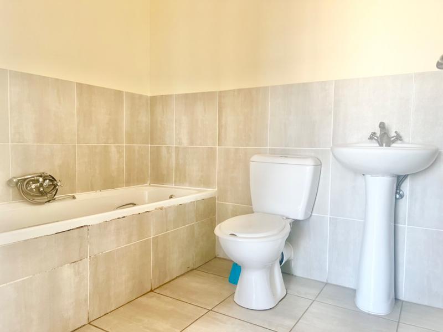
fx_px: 333
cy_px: 166
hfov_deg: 67.3
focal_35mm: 26
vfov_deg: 53.1
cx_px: 222
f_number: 1.5
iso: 125
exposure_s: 1/121
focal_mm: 5.7
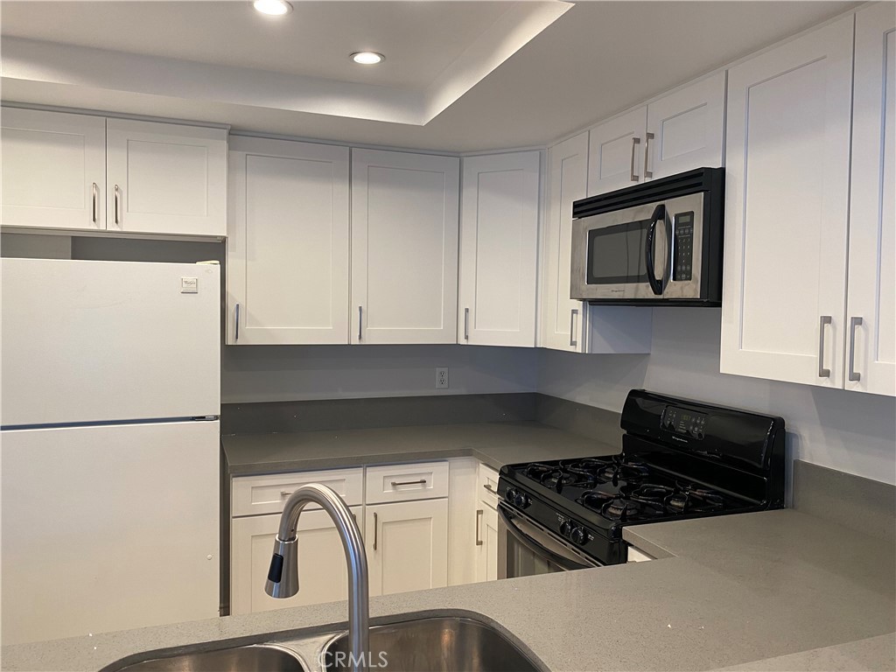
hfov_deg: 67.3
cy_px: 336
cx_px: 448
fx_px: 673
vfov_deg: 53.1
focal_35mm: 26
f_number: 1.8
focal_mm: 4.25
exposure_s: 1/60
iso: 80
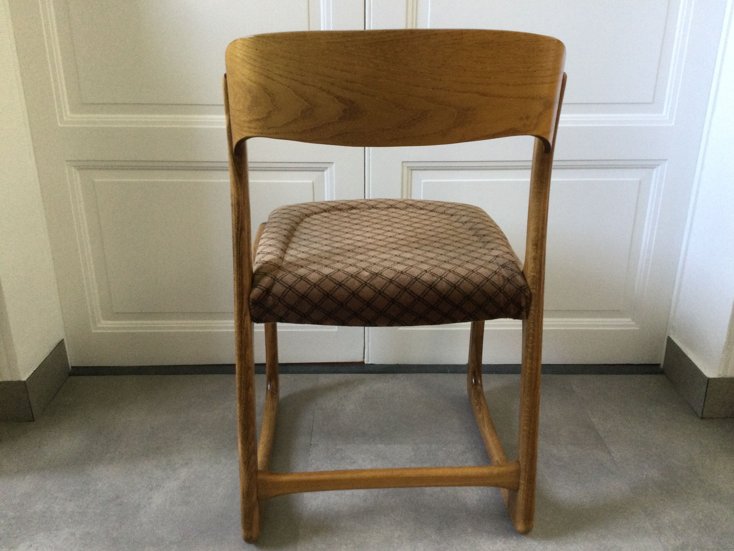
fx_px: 657
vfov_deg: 45.4
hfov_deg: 58.4
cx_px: 367
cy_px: 276
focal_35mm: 31
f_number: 2.4
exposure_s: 1/33
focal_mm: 3.3
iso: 160
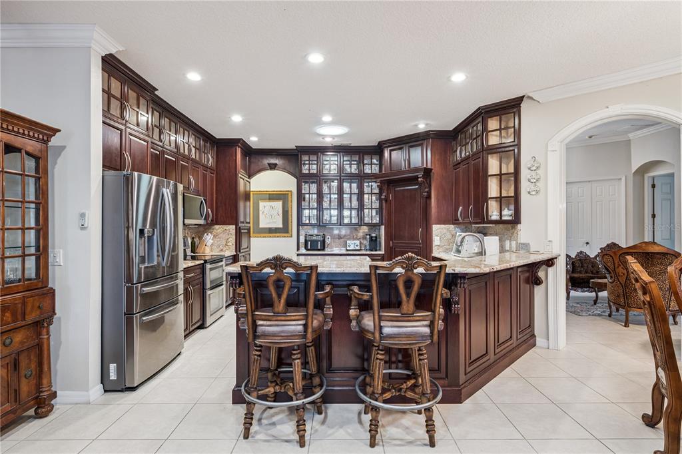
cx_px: 341
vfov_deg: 65.9
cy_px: 227
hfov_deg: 88.5
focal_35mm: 18
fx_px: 350
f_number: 9
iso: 200
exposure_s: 1/6
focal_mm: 18.5
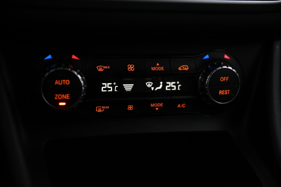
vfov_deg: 20.9
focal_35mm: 65
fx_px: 507
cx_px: 140
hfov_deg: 31.0
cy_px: 94
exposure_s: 1/25
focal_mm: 65
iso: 2000
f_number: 4
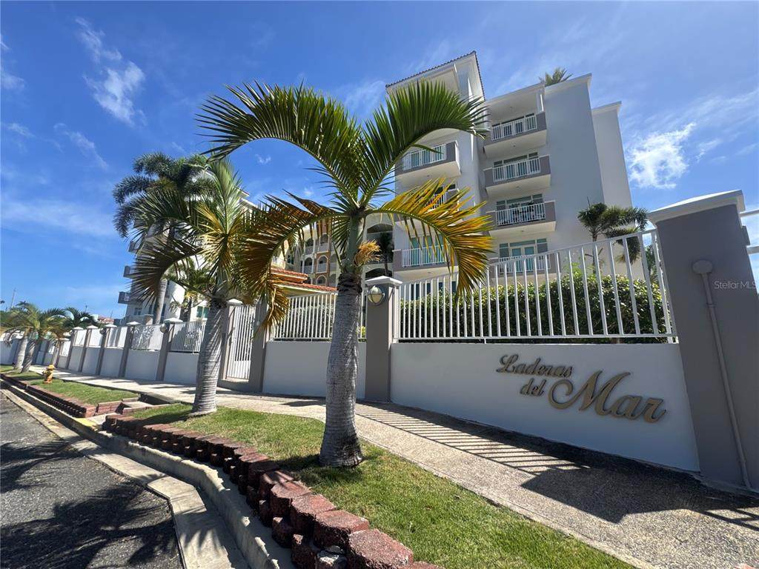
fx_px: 307
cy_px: 284
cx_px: 380
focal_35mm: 14
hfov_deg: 102.1
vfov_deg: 85.7
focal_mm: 2.22
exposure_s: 1/1672
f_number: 2.2
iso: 50
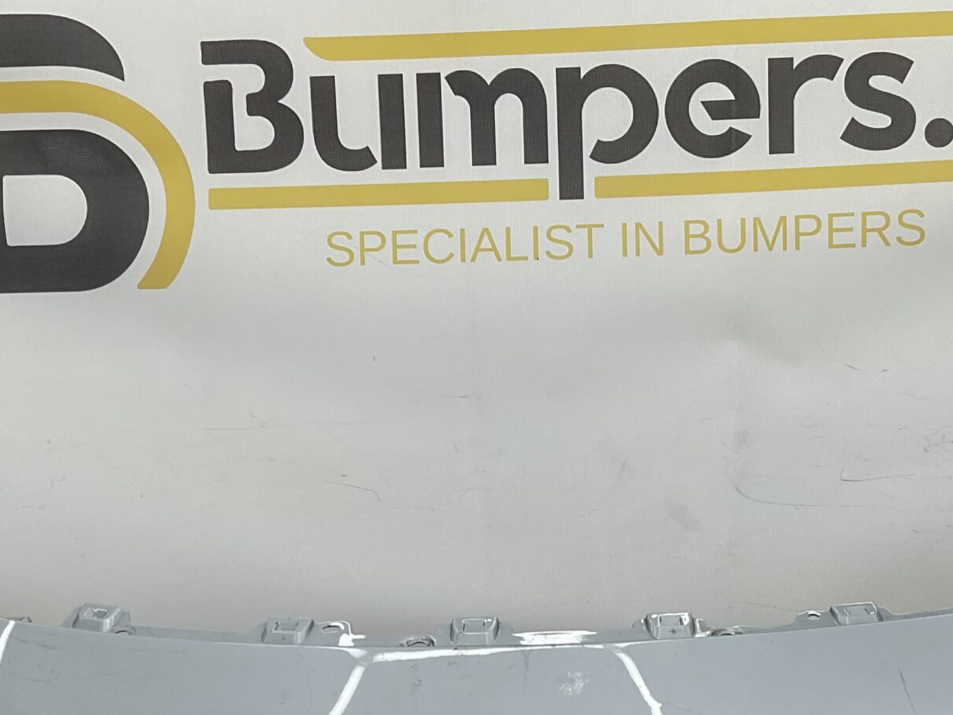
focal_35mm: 61
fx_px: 1680
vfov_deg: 23.5
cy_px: 620
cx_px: 584
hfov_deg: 31.6
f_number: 1.8
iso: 16
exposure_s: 1/145
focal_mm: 3
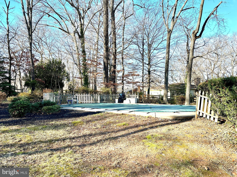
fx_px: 164
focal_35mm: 24
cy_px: 88
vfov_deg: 56.8
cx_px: 118
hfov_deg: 71.6
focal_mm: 6.86
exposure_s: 1/1453
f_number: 1.78
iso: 80
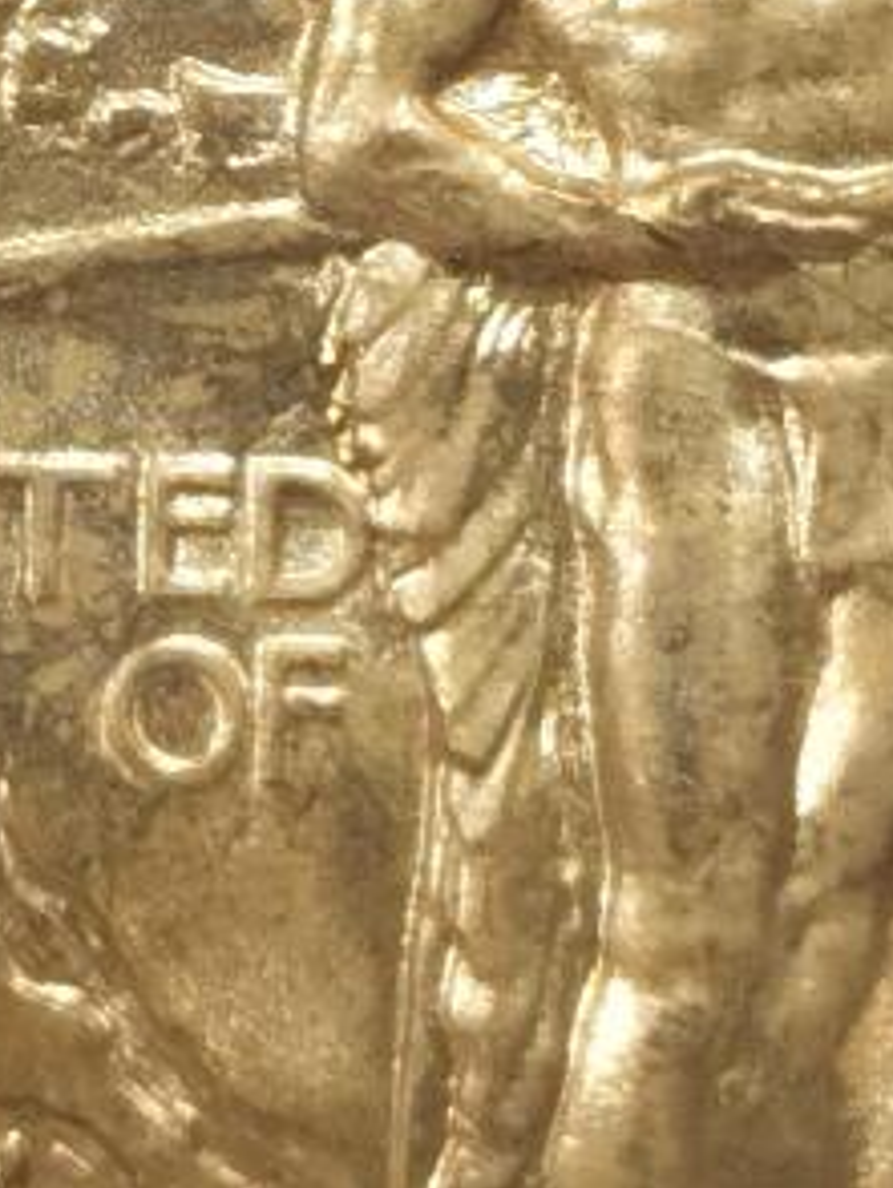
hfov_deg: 4.5
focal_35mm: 332
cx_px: 764
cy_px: -622
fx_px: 11403
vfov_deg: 5.9
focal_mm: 5.56
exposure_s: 1/100
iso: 125
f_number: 16
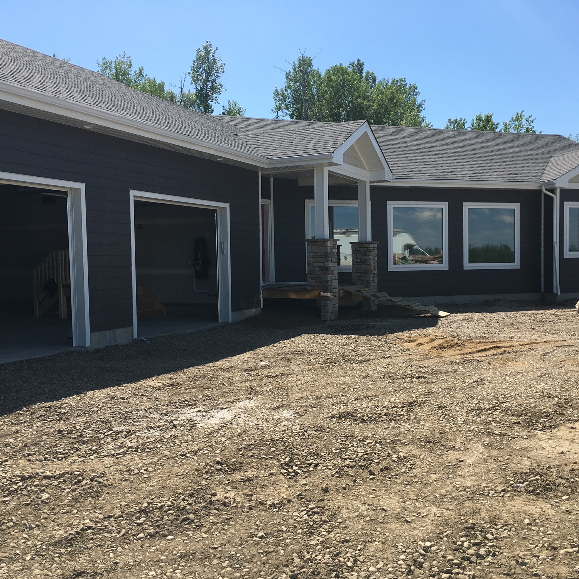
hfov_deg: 47.2
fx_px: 662
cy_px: 295
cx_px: 296
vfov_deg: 47.2
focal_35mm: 35
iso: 25
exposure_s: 1/1637
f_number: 2.2
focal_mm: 4.15
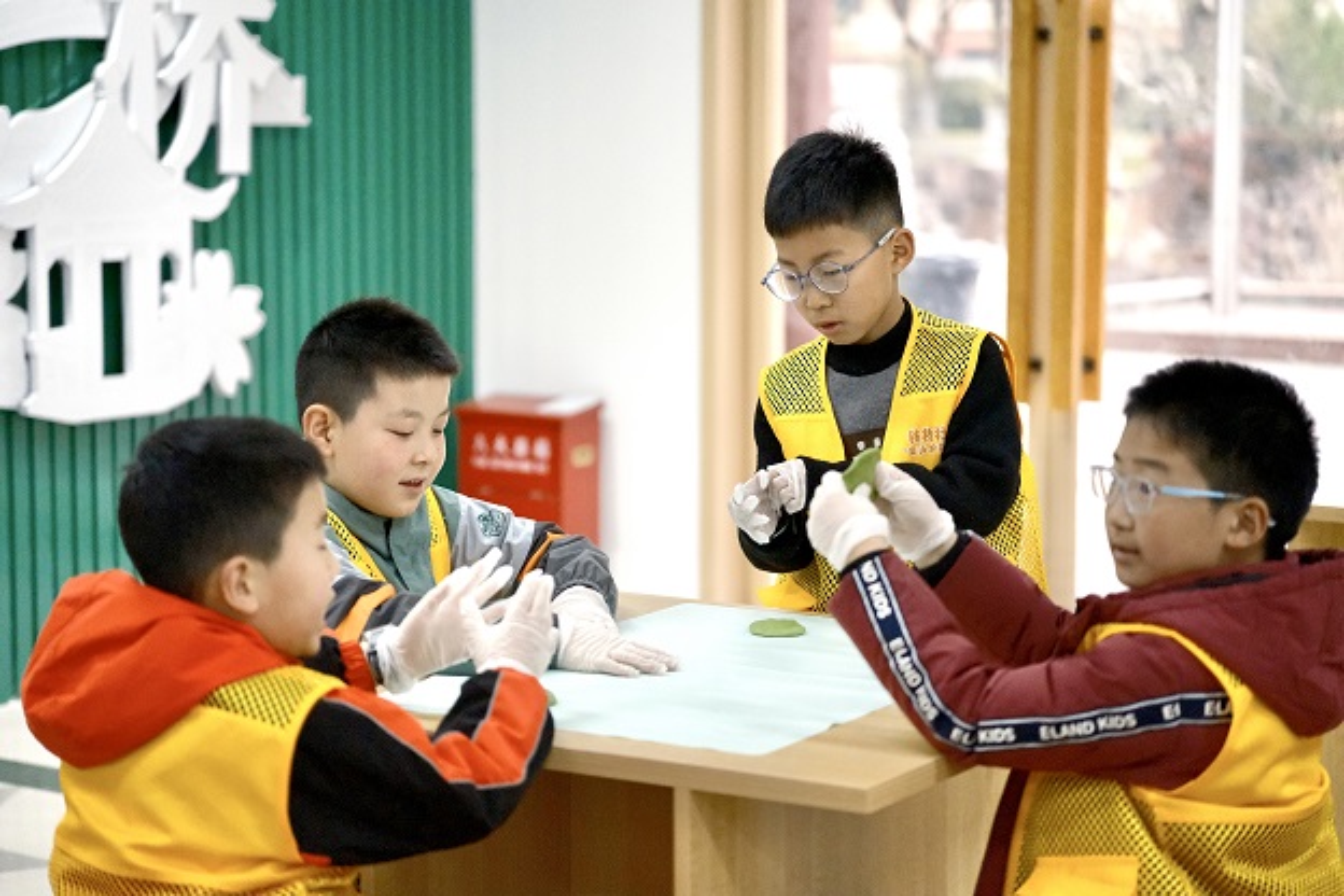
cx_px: 672
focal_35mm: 84
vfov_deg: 16.3
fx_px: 3136
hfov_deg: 24.2
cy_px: 448
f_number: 1.7
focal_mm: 56
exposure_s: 1/3000
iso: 5000
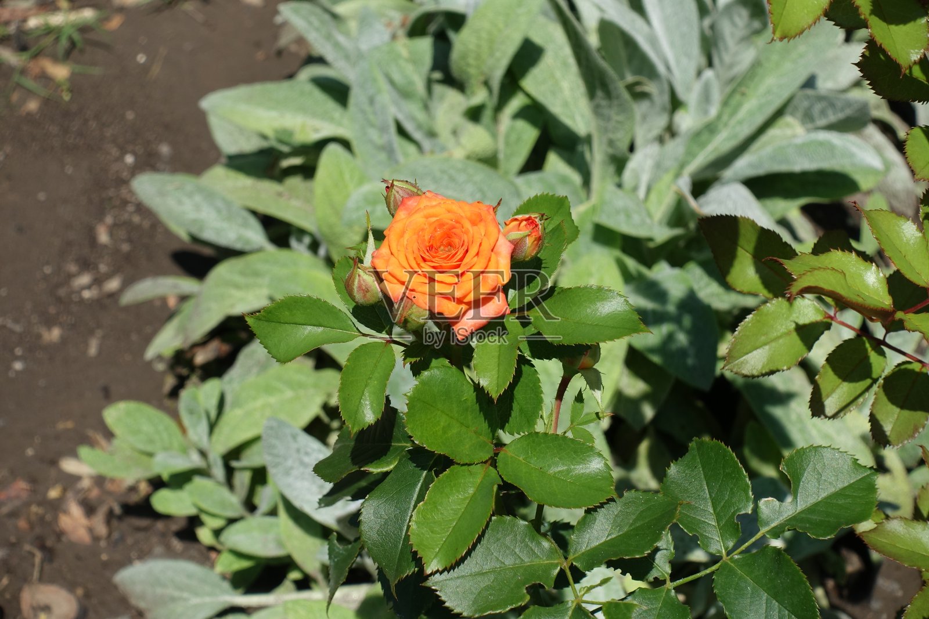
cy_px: 310
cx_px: 464
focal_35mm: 70
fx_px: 1806
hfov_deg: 28.8
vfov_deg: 19.5
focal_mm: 25.7
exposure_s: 1/800
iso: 125
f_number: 5.6
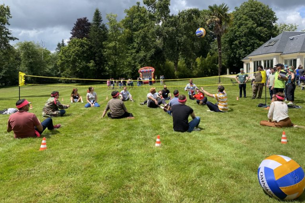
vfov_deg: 46.3
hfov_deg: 65.5
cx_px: 153
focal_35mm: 28
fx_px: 237
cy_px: 93
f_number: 1.8
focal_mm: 4.25
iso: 32
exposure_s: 1/2066
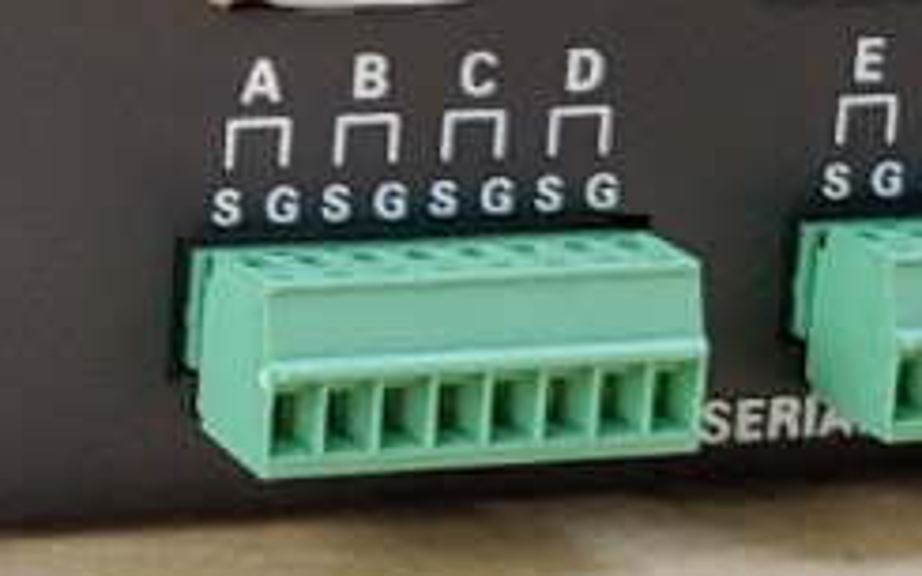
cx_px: -640
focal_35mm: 162
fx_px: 4070
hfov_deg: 12.1
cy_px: -440
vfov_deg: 7.8
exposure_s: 1/120
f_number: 1.8
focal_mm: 4.36
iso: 100
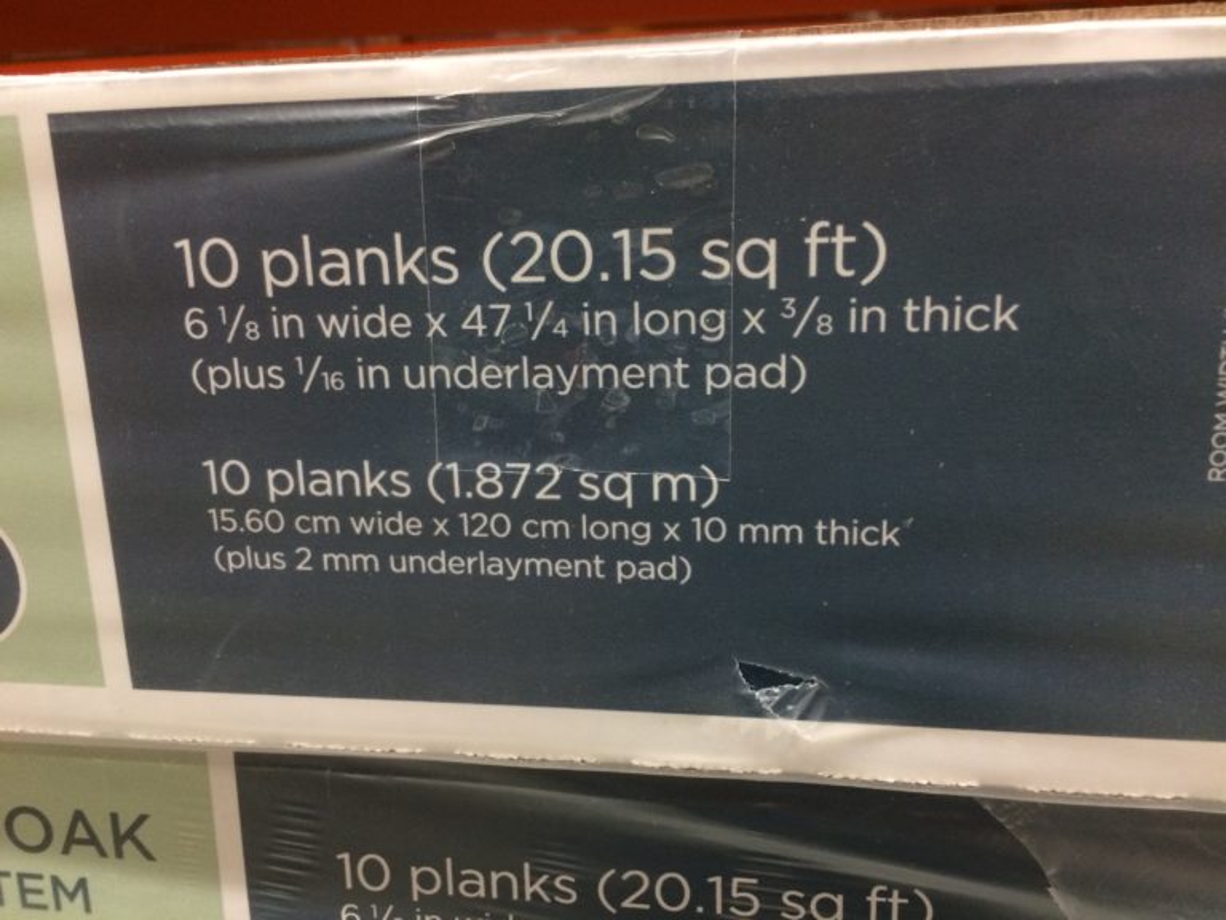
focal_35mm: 29
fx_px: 1027
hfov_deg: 61.7
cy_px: 460
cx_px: 613
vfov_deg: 48.2
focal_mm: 4.15
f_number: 2.2
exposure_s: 1/30
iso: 200
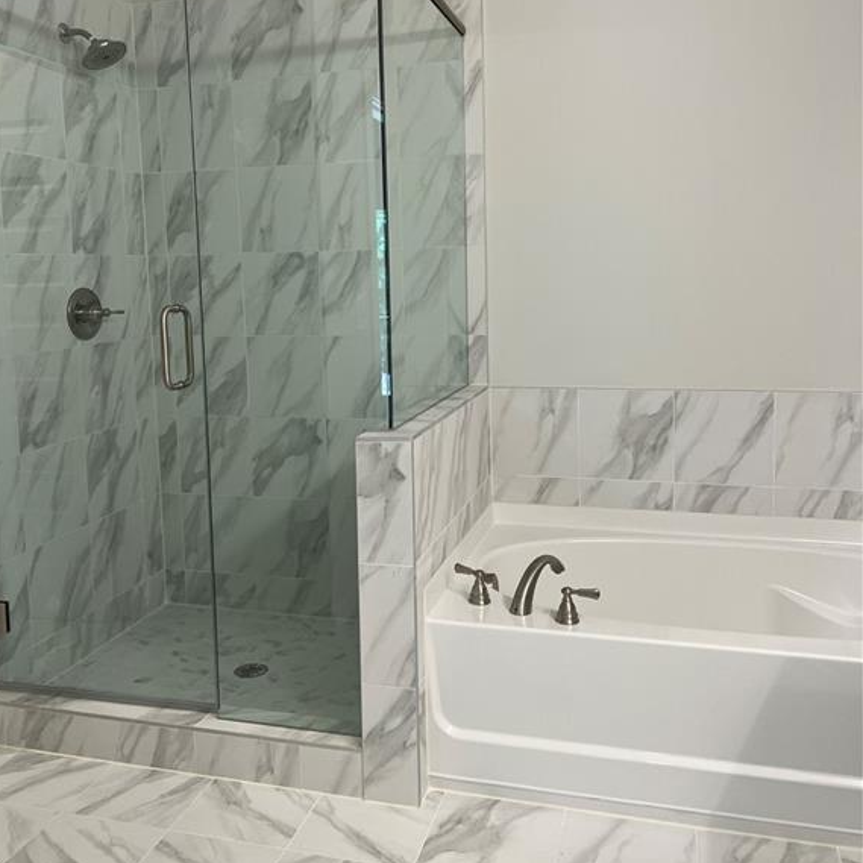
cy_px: 349
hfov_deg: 52.5
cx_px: 428
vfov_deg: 52.2
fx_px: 874
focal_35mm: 31
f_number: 1.5
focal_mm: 5.7
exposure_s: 1/120
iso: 125
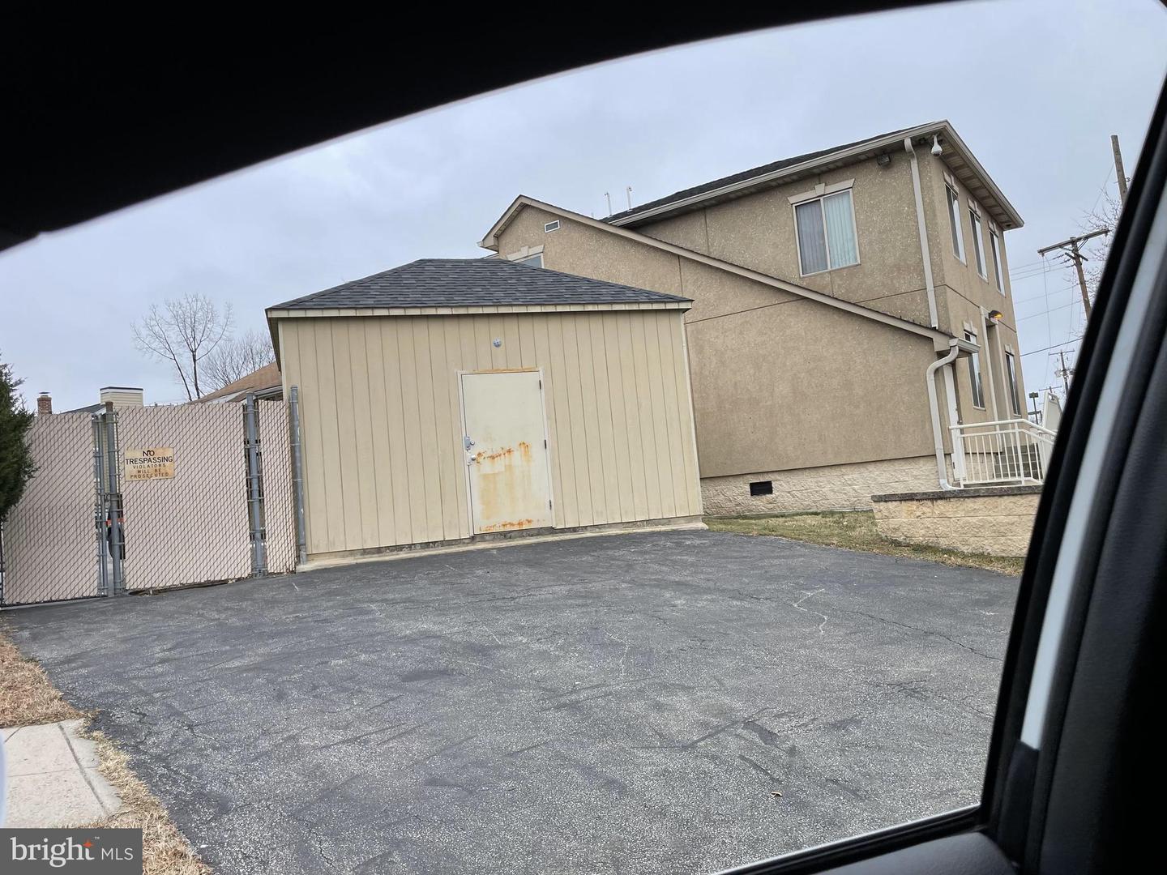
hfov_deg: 67.3
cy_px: 438
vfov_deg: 53.1
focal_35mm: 26
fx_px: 877
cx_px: 584
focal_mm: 4.2
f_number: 1.6
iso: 32
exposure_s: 1/1511
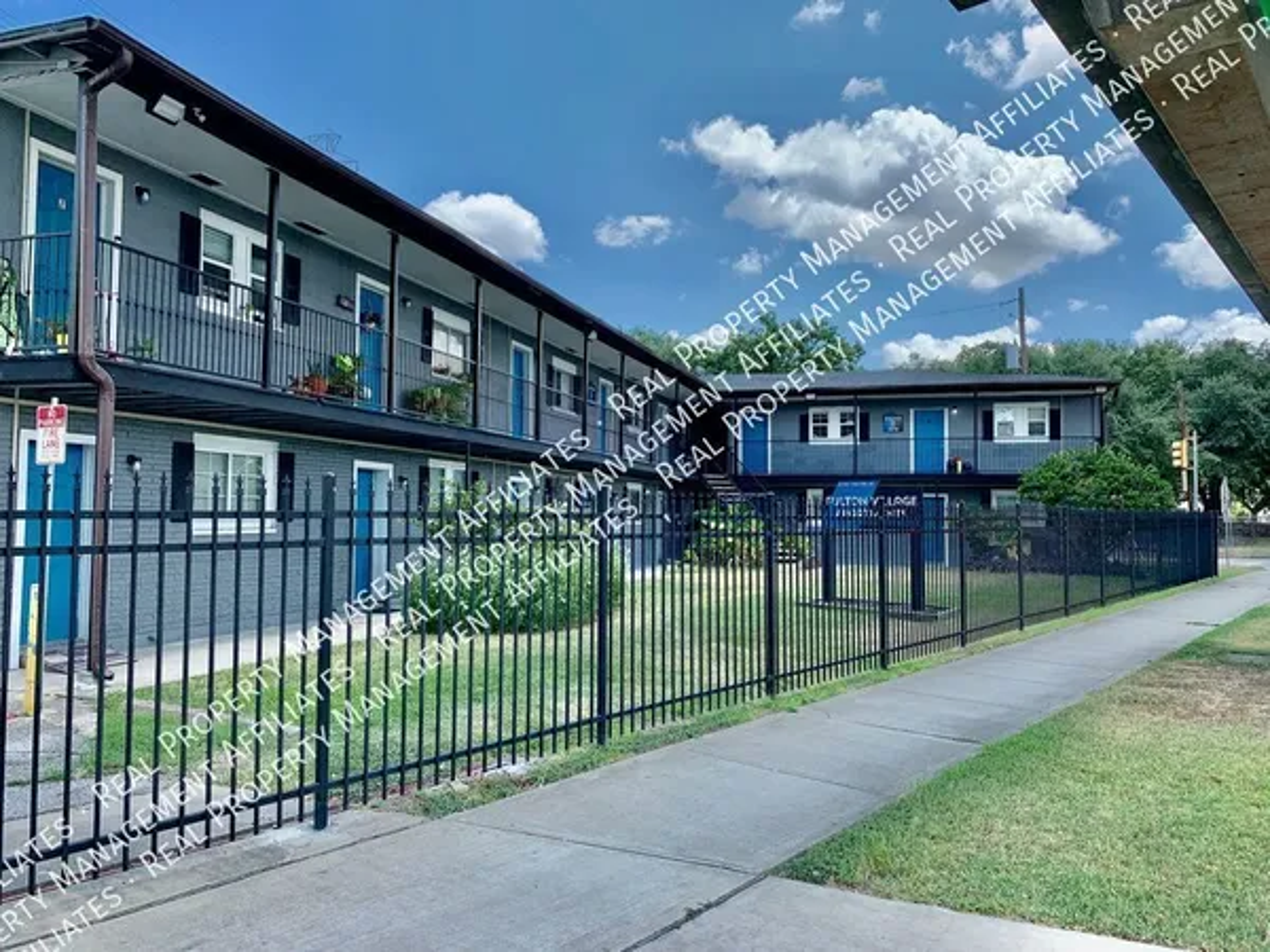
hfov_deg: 67.3
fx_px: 954
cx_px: 635
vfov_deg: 53.1
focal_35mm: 26
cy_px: 476
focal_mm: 4.25
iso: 25
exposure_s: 1/1205
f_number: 1.8
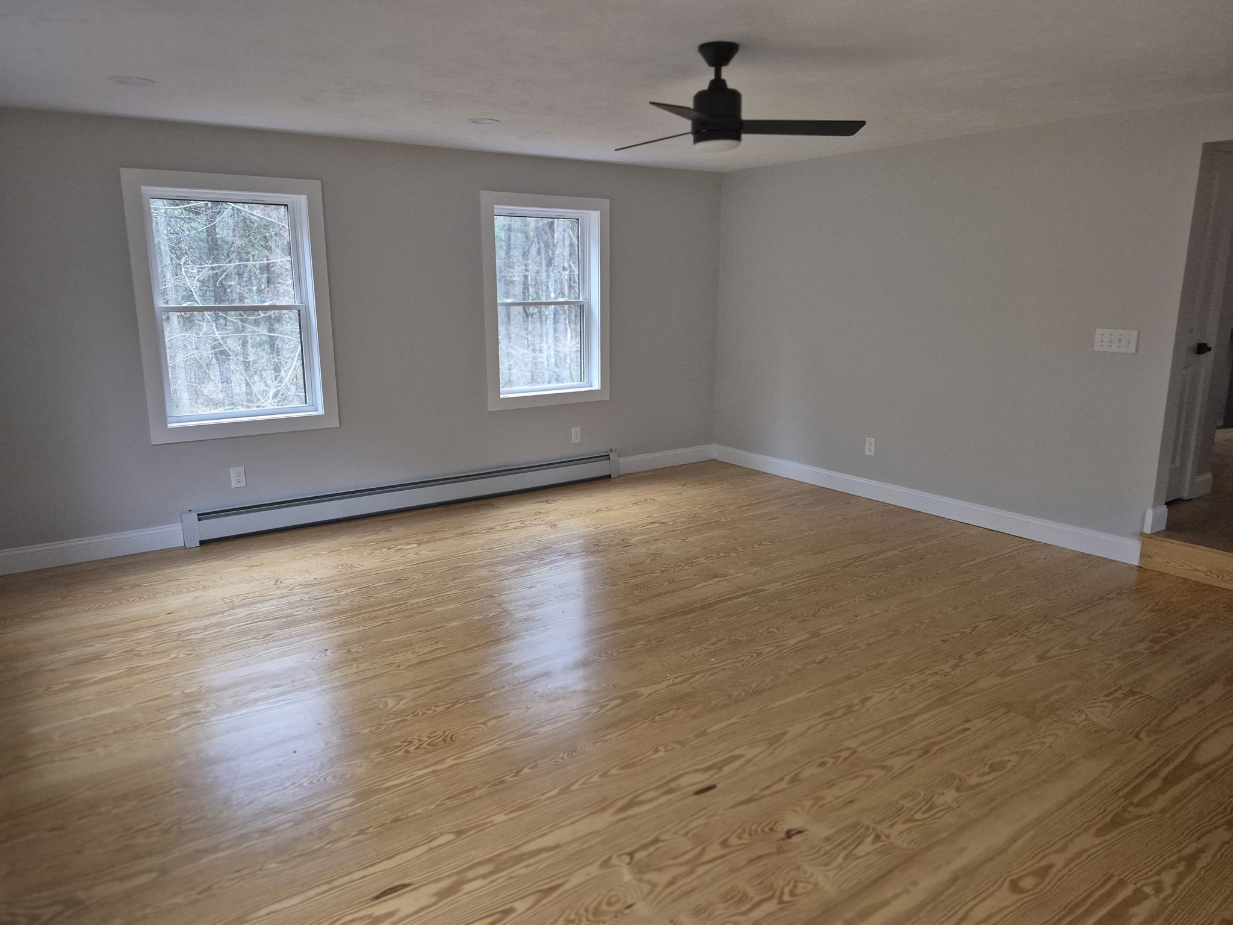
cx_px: 616
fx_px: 819
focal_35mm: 23
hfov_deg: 73.9
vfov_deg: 58.9
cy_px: 462
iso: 1000
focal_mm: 5.4
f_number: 1.8
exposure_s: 1/120
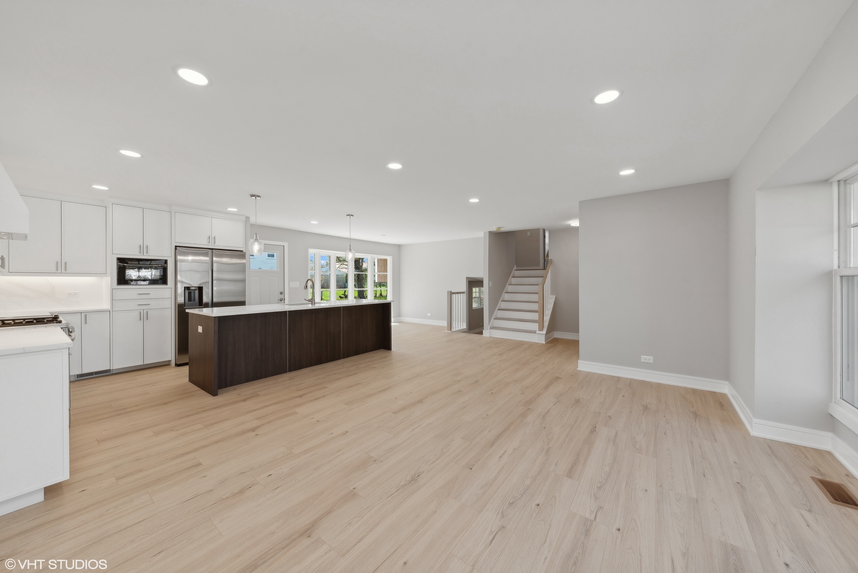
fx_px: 286
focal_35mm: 12
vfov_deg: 90.1
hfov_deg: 112.6
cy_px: 286
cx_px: 429
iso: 200
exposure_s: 1/60
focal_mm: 12
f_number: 9
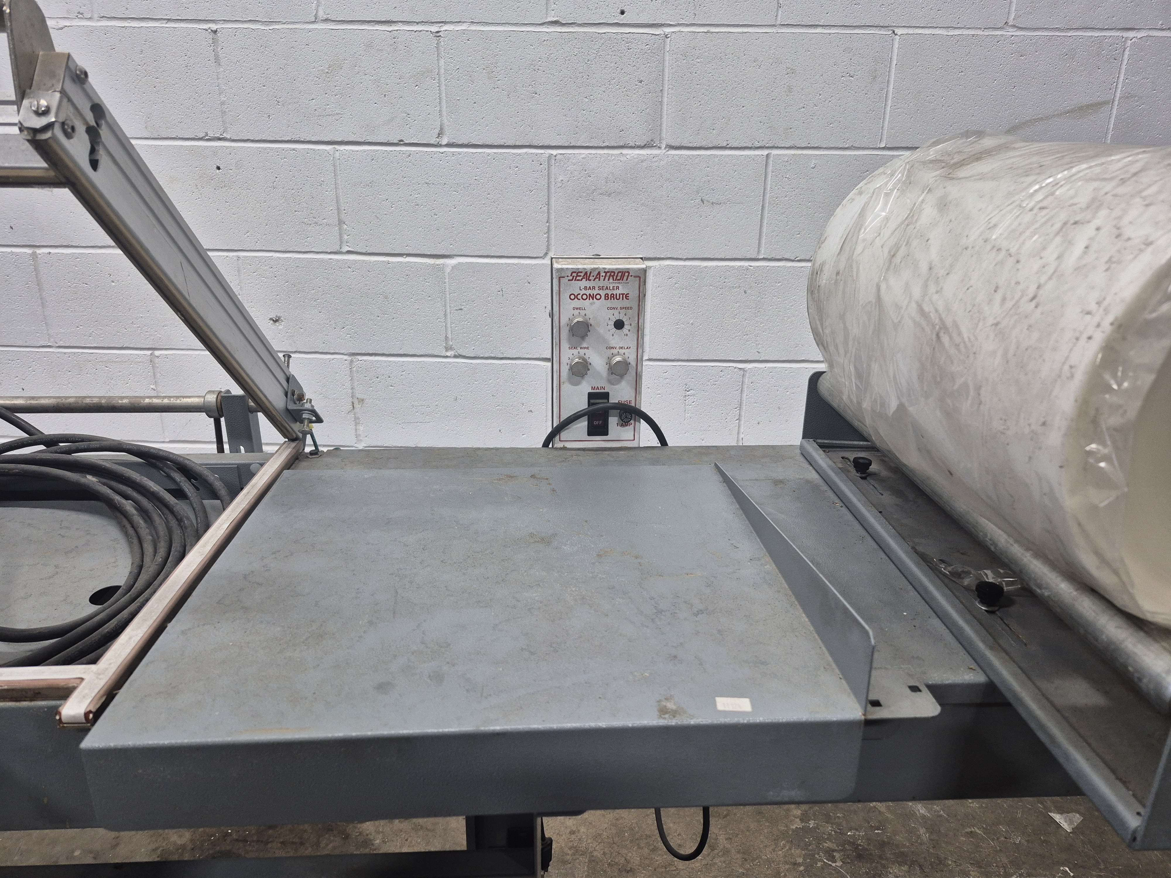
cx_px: 586
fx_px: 778
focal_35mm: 23
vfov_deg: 58.9
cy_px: 439
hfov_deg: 73.9
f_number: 1.8
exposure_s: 1/120
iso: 250
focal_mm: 5.4
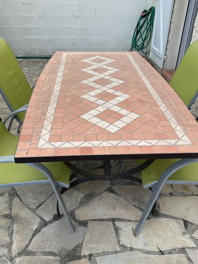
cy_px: 132
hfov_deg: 48.2
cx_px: 99
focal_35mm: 29
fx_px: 221
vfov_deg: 61.7
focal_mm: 3
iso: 16
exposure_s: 1/212
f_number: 1.8
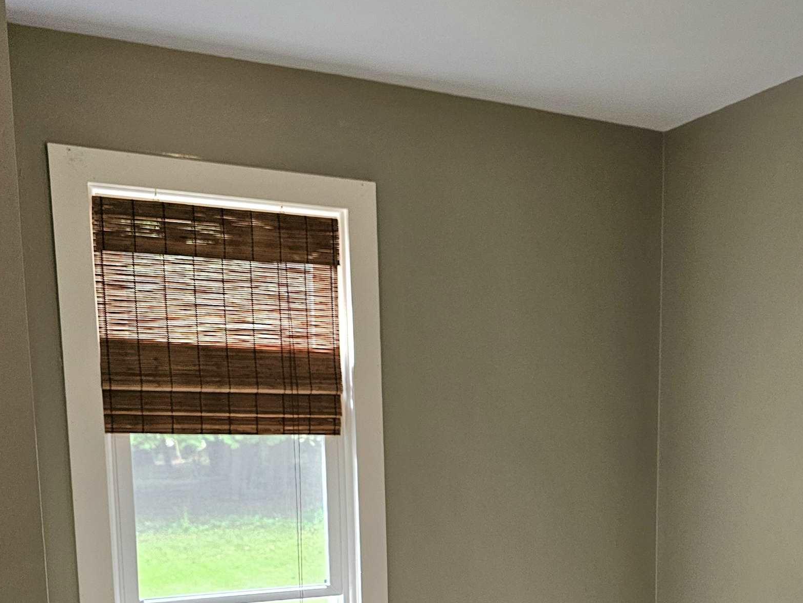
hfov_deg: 40.7
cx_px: 618
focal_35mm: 45
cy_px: 539
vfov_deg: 30.8
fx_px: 1044
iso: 320
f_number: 1.7
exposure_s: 1/120
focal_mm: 6.3
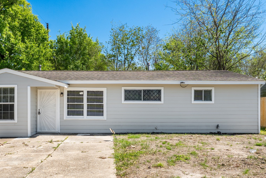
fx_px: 266
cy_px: 109
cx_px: 114
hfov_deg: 52.9
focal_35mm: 36
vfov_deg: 36.7
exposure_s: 1/1250
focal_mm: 17.1
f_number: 8
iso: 800
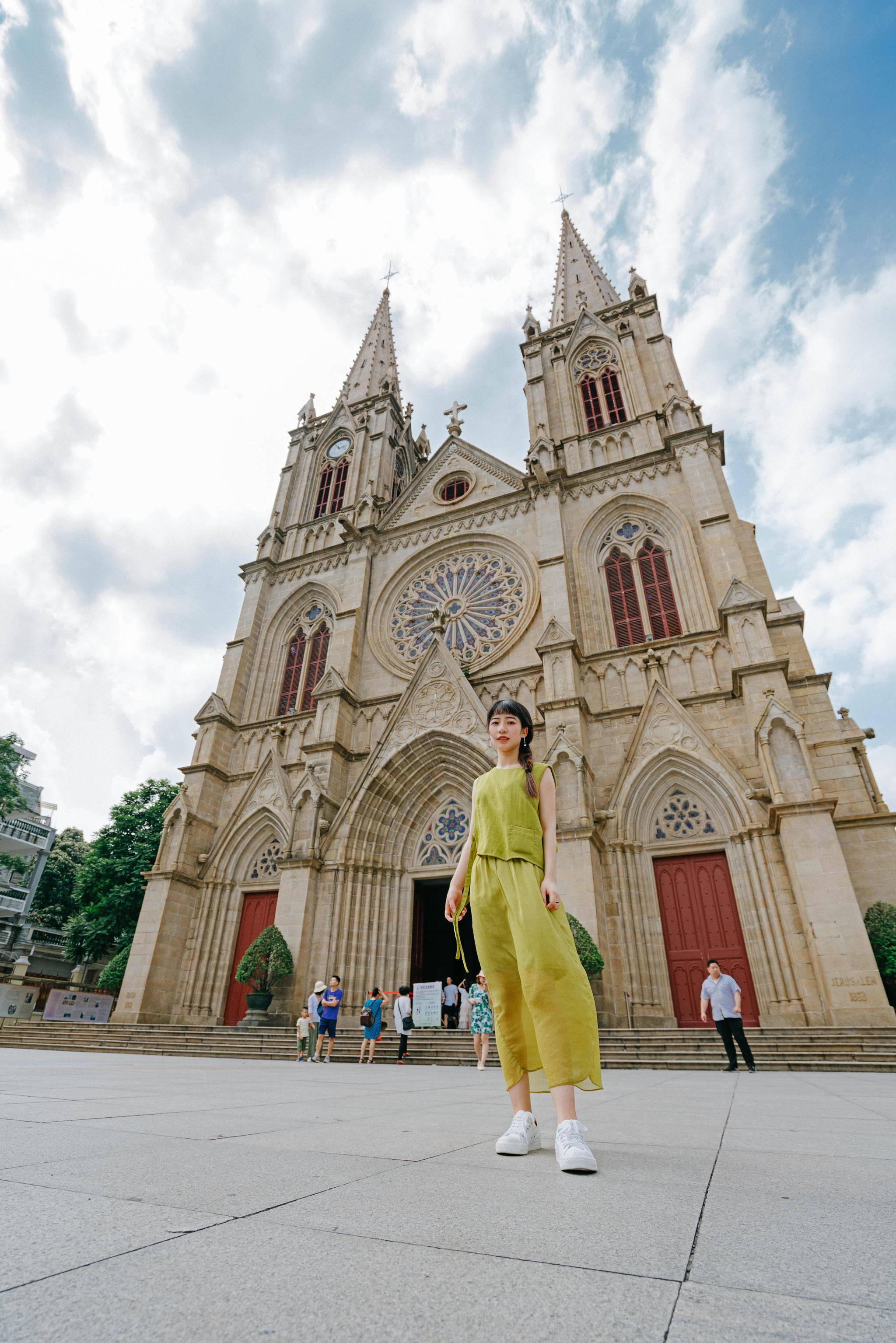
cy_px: 672
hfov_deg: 73.8
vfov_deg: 96.7
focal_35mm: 16
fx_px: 597
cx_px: 448
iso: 100
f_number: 5.6
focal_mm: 16
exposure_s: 1/200
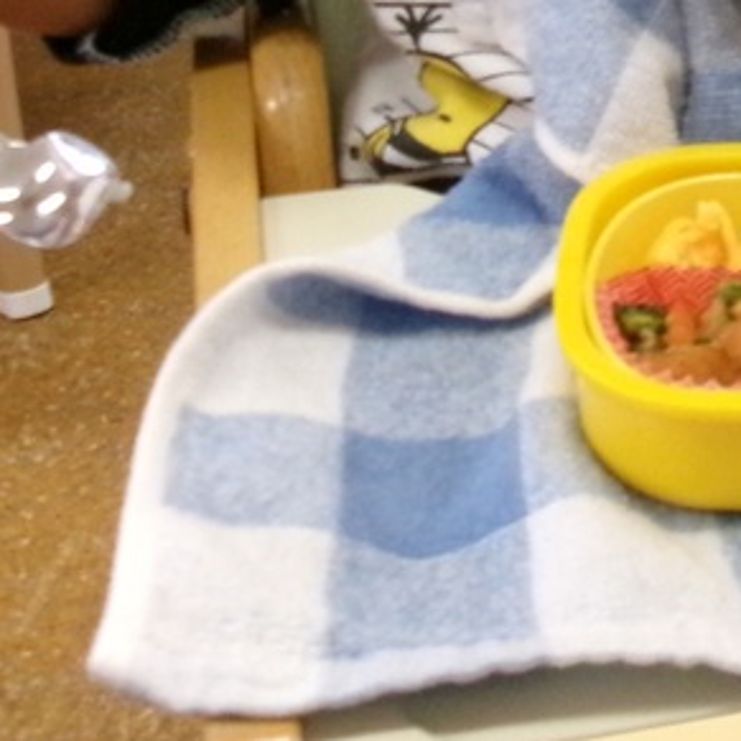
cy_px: -145
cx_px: 657
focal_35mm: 85
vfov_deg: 19.3
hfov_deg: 20.0
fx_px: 2059
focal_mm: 5.1
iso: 800
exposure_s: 1/125
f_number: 3.9
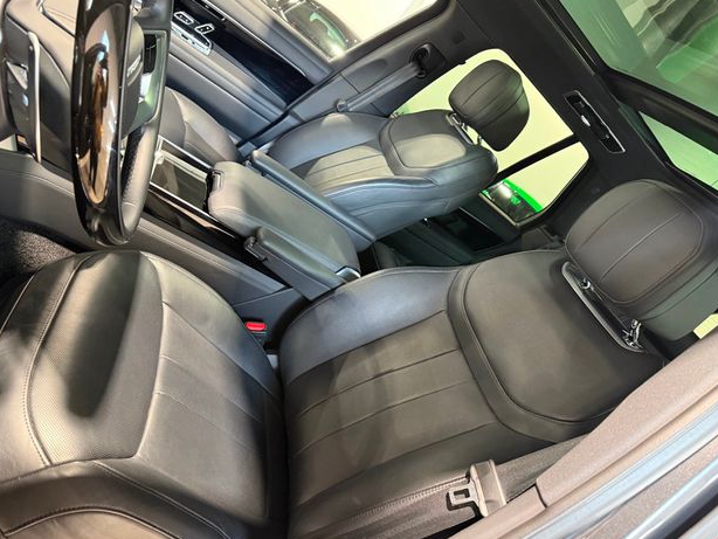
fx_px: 519
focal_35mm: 25
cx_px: 347
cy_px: 272
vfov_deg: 54.9
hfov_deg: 69.4
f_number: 1.78
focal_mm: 6.76
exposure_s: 1/40
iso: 640
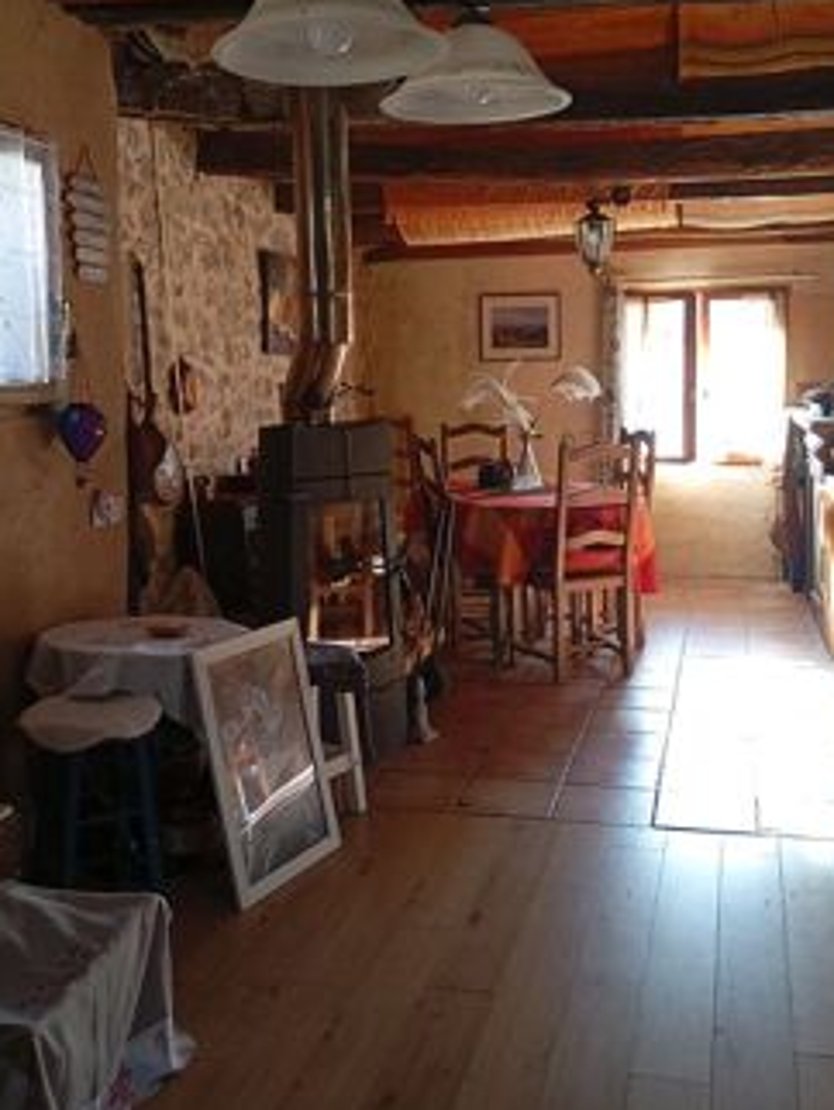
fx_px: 1187
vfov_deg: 50.0
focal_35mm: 37
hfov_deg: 38.7
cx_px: 434
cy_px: 505
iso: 500
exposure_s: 1/33.3
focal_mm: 4.27
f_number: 1.8
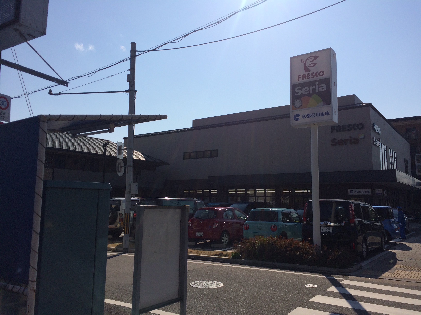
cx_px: 210
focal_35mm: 29
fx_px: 353
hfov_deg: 61.7
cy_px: 158
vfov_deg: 48.2
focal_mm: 4.15
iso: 40
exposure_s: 1/5882
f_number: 2.2
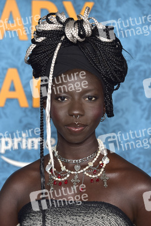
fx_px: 911
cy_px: 113
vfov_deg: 14.1
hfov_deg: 9.5
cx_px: 76
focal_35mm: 145
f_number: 6.3
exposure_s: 1/200
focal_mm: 145
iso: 640
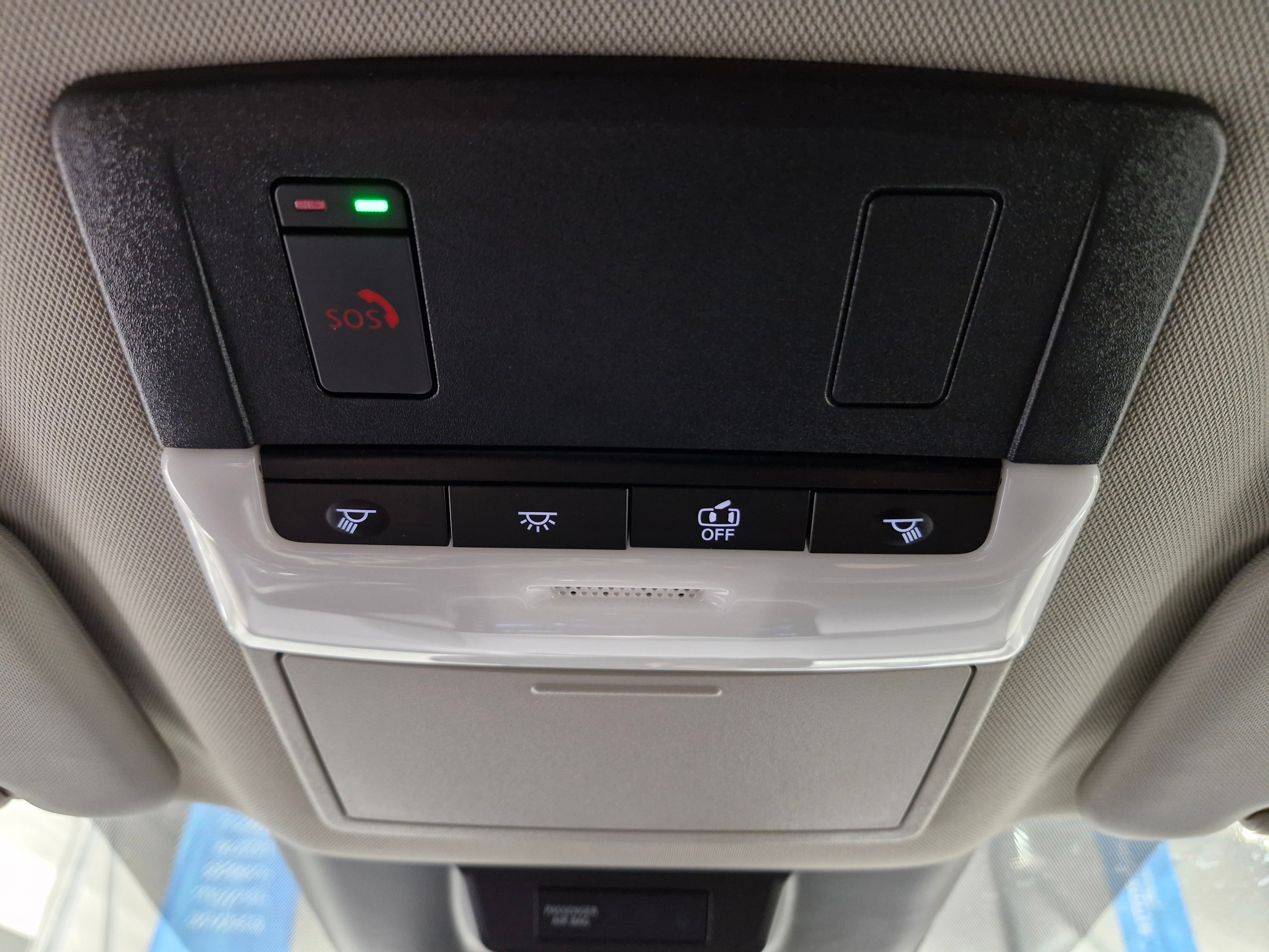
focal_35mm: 23
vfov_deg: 58.9
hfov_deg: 73.9
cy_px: 476
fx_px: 843
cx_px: 634
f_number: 1.8
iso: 800
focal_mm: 5.54
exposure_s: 1/25
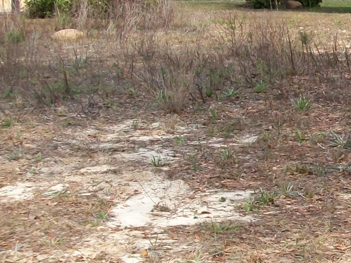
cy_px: 77
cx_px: 406
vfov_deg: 12.6
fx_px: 1186
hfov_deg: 16.2
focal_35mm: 117
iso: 80
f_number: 3.2
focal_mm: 7.1
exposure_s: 1/640
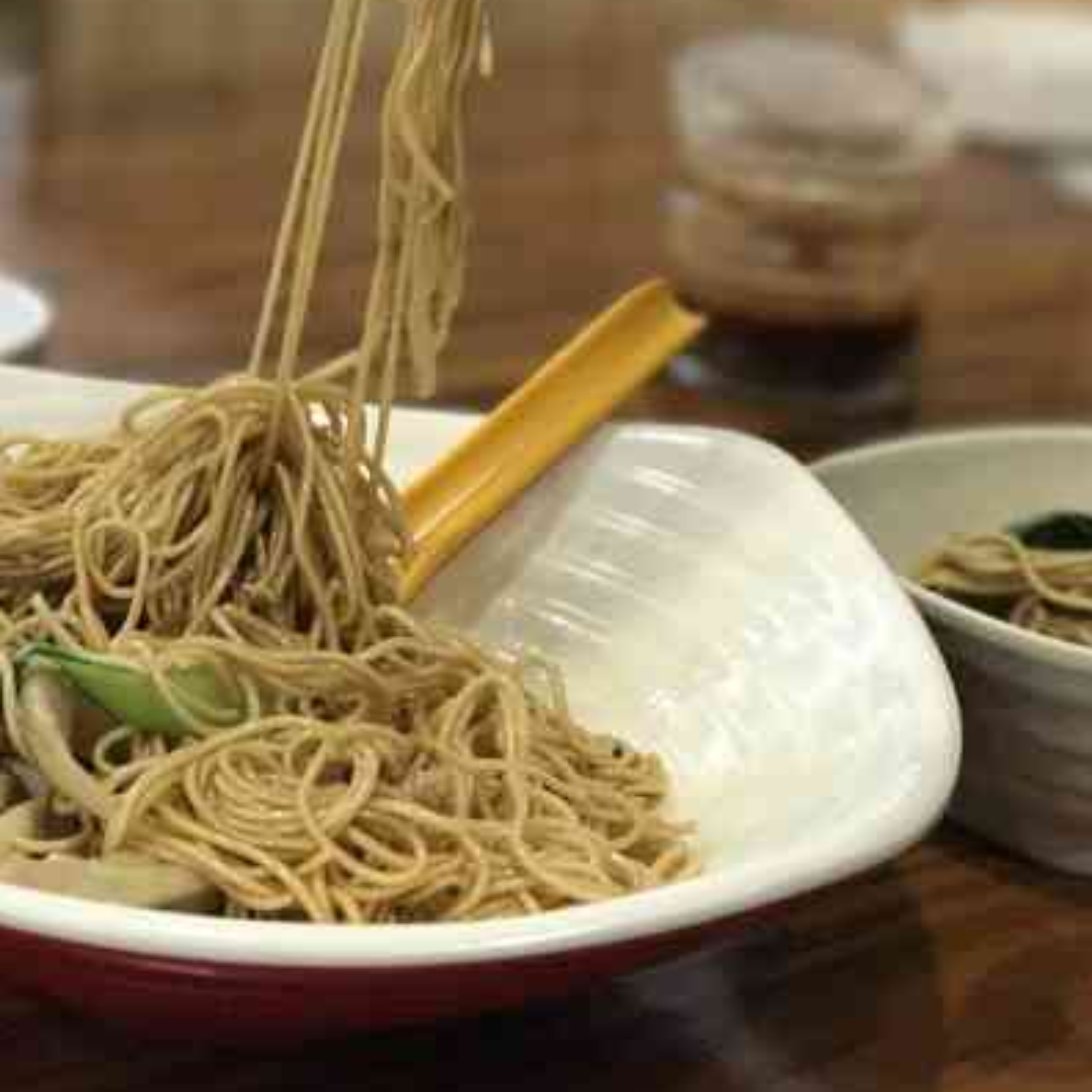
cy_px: 550
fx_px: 3176
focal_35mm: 89
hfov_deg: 19.3
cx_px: 210
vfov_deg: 19.5
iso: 320
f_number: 2.8
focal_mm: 6.6
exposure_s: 1/50
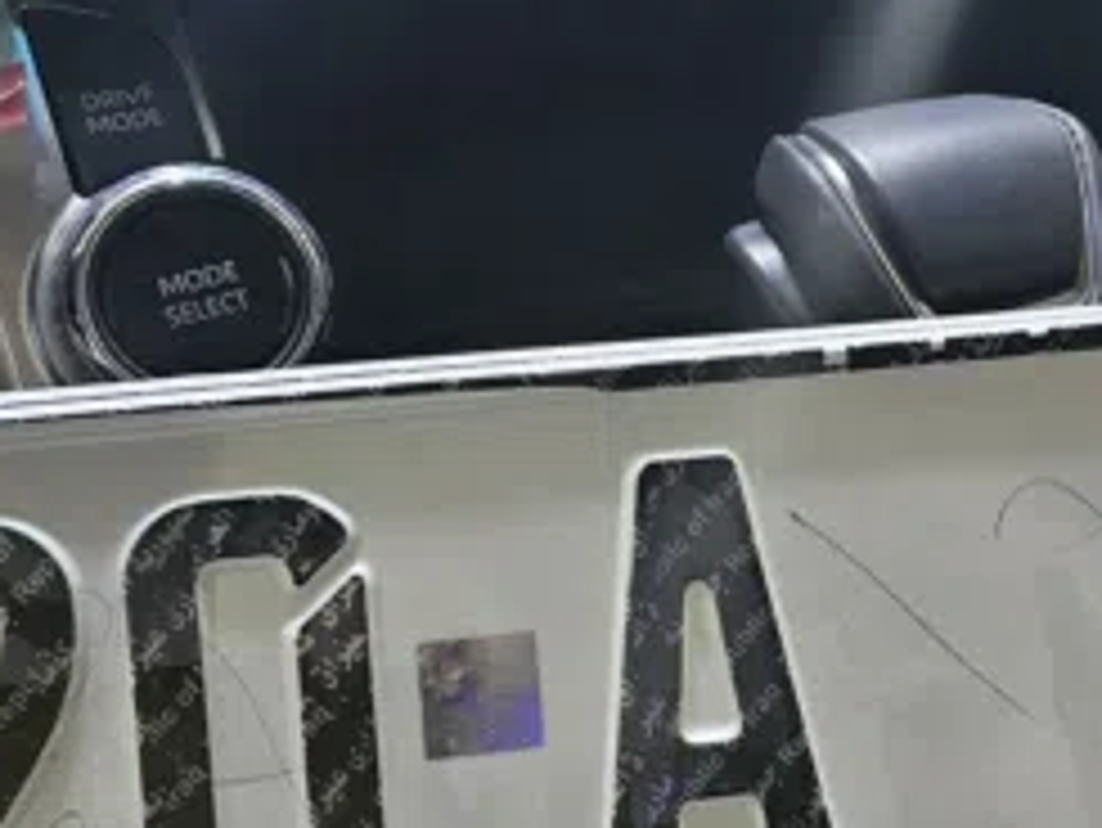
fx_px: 1911
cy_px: 468
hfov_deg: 31.4
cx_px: 873
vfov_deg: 24.4
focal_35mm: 60
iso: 640
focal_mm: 6.3
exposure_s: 1/33.5
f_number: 1.7
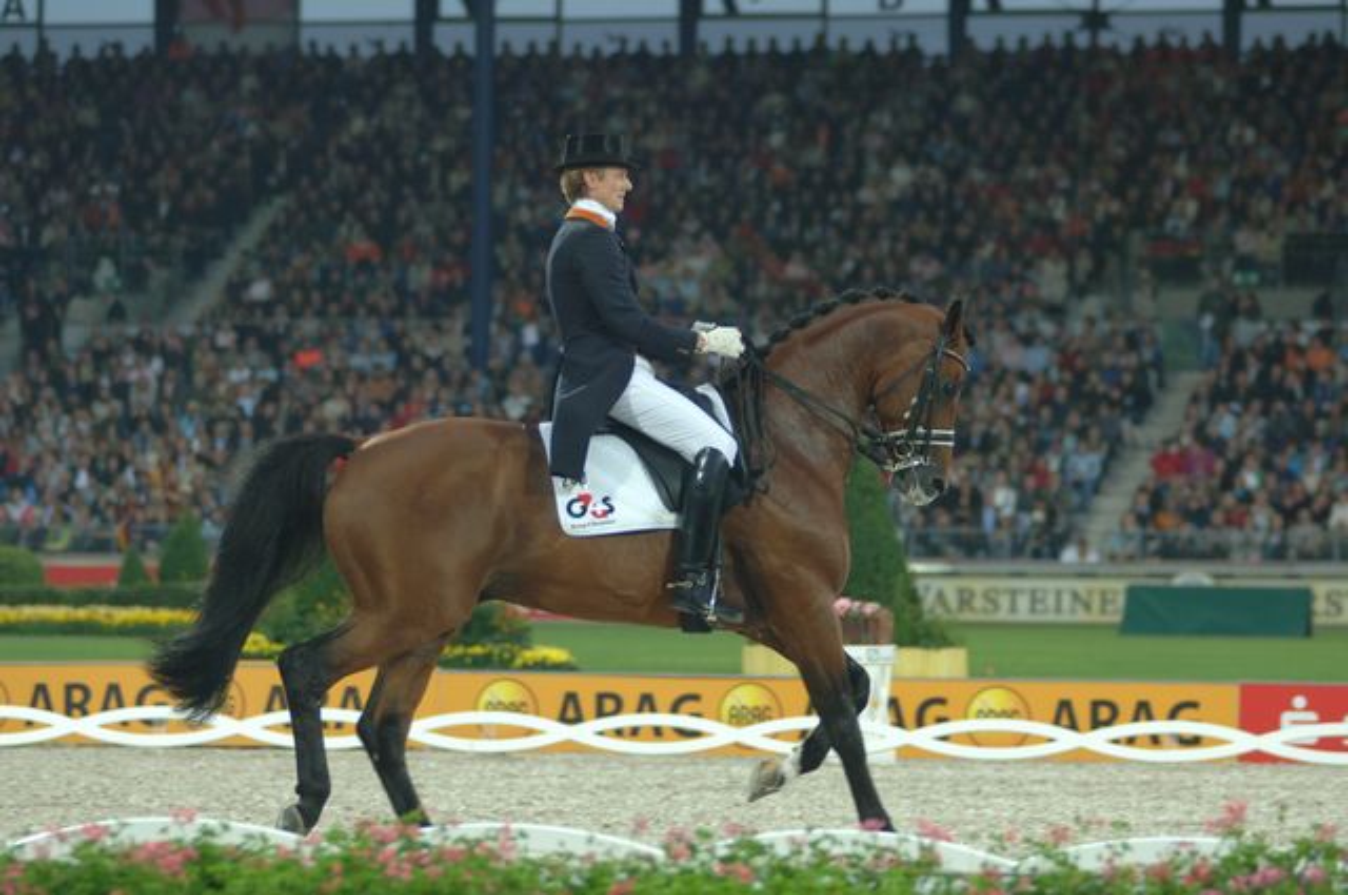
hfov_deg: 11.0
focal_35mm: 188
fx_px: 7012
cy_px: 448
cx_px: 674
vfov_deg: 7.3
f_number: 2.8
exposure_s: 1/320
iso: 400
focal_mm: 125
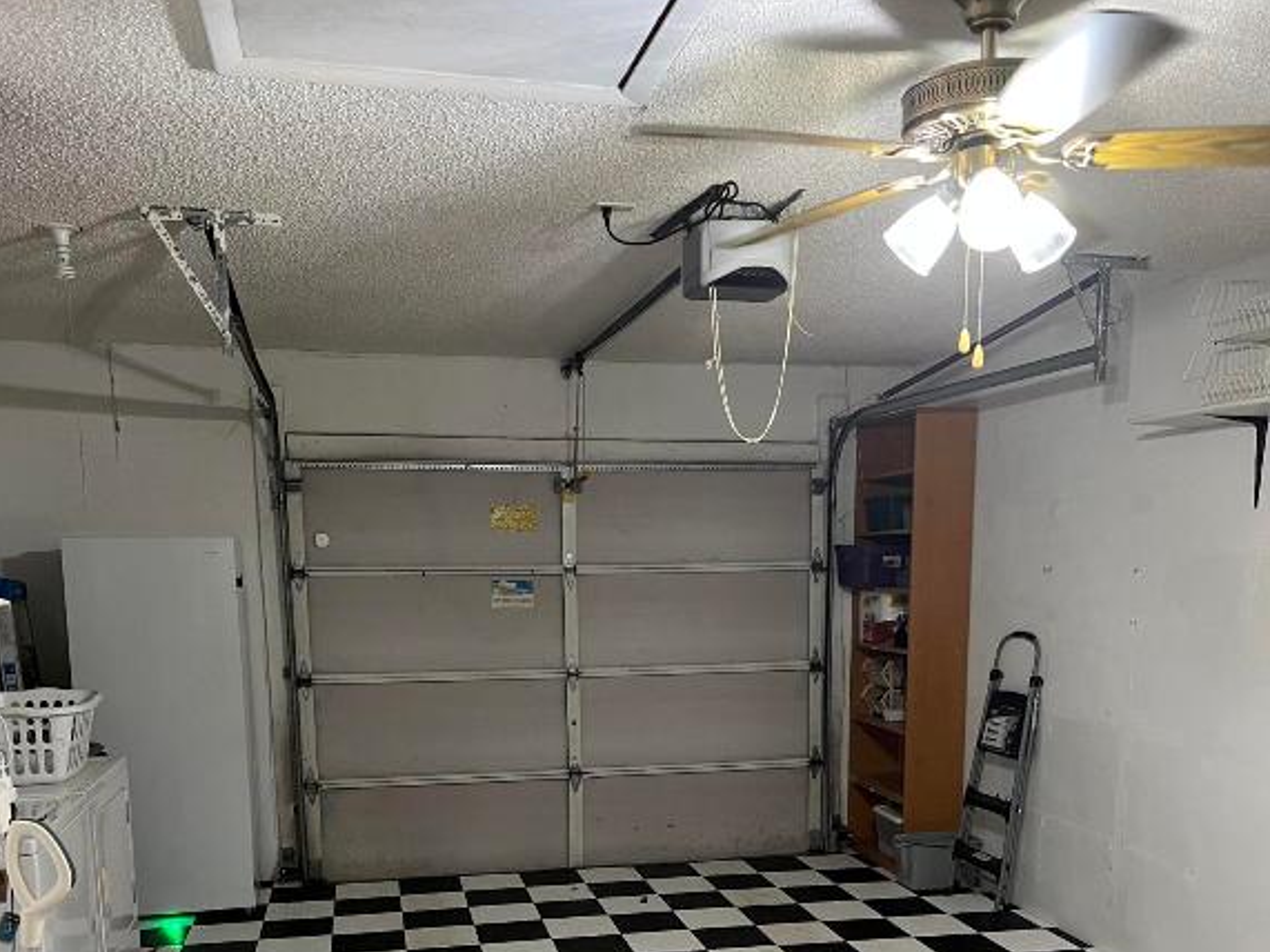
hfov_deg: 52.6
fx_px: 1284
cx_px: 632
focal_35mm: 35
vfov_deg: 39.1
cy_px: 761
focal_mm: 5.7
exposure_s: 1/60
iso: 320
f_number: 1.5
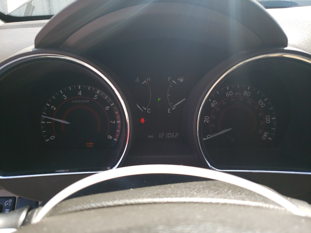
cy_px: 116
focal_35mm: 26
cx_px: 156
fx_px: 234
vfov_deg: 53.1
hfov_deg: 67.3
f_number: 1.5
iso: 50
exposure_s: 1/417
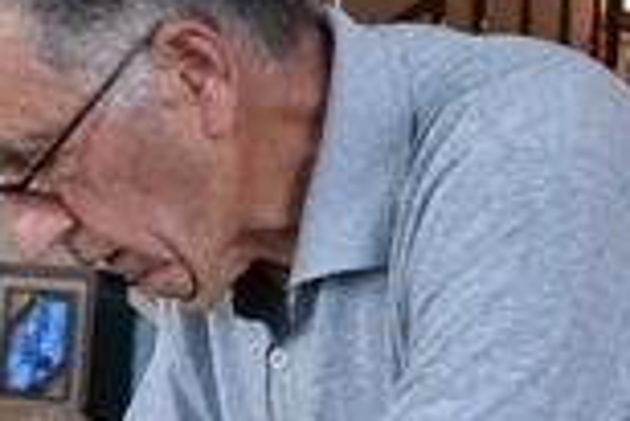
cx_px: -323
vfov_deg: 12.9
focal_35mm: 105
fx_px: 1839
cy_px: 433
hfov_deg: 17.4
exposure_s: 1/100
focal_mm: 18
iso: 800
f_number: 5
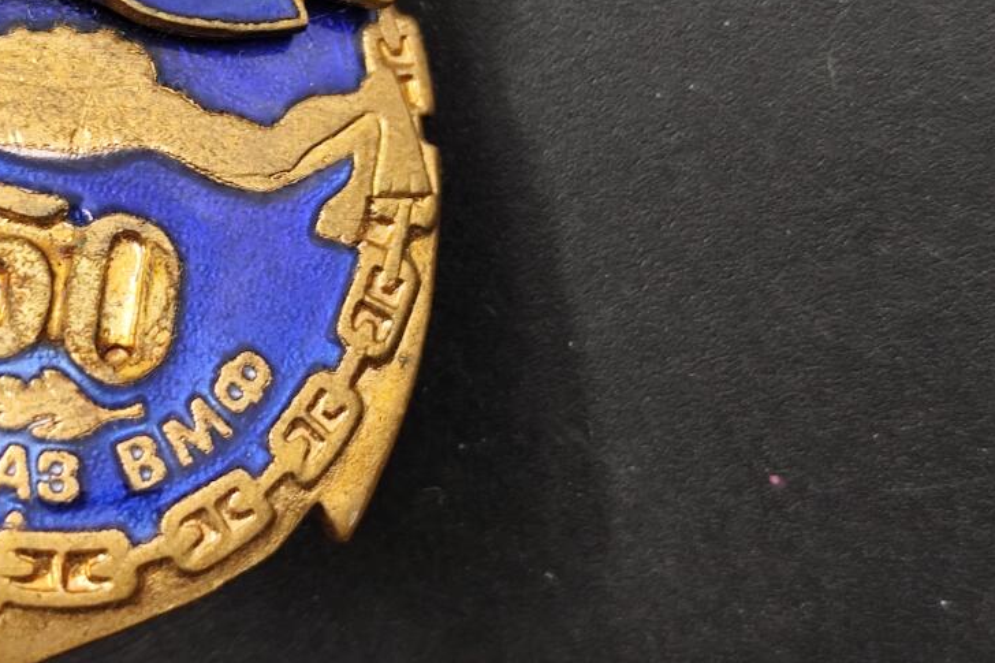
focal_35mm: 106
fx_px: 2929
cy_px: 112
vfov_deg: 12.8
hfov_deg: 19.1
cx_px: 239
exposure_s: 1/100
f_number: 1.65
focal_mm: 6.14
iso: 100
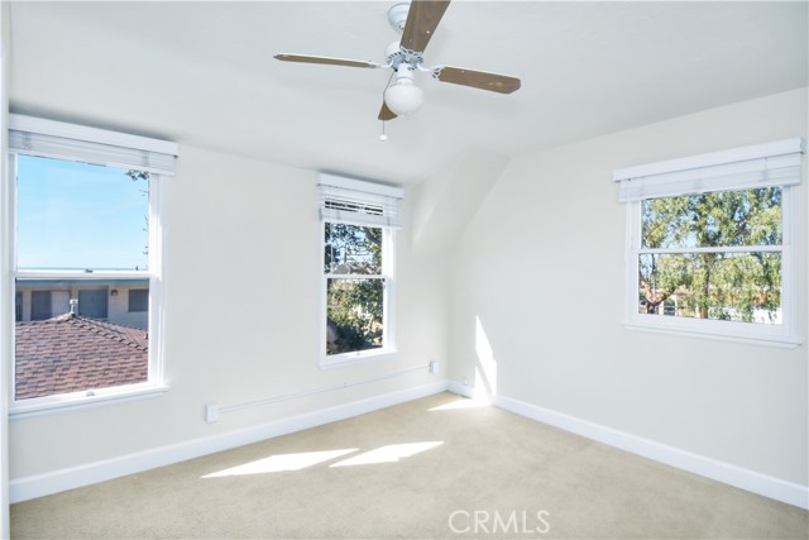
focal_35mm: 16
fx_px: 371
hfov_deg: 95.0
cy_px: 270
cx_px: 404
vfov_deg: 72.1
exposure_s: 1/250
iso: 800
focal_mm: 11
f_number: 16
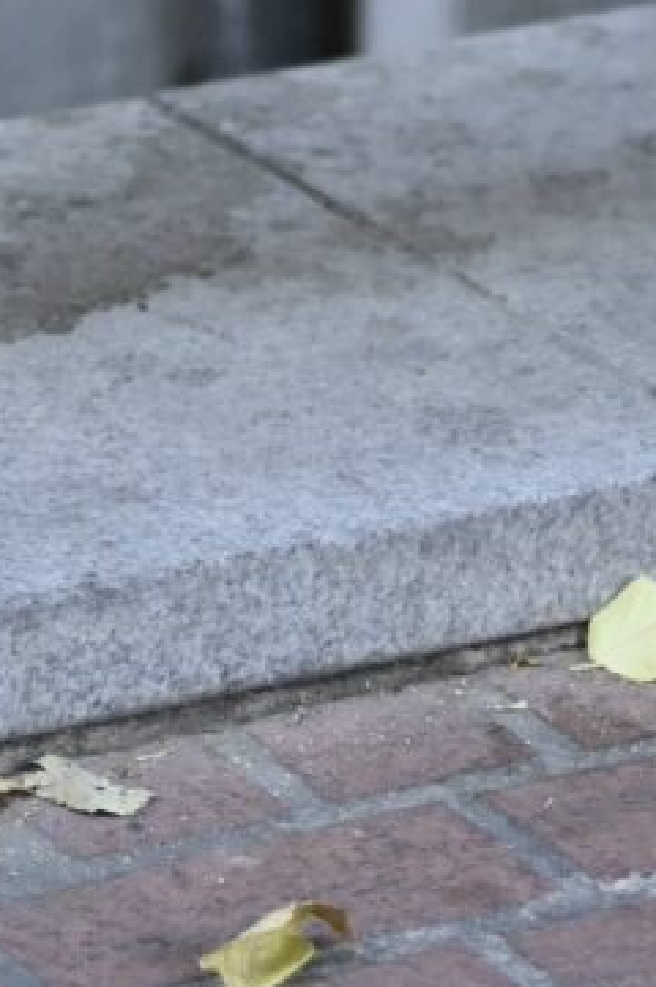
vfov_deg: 5.4
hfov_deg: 3.8
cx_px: 961
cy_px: -2349
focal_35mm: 355
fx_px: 9721
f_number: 1.2
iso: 200
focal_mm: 50
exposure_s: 1/400
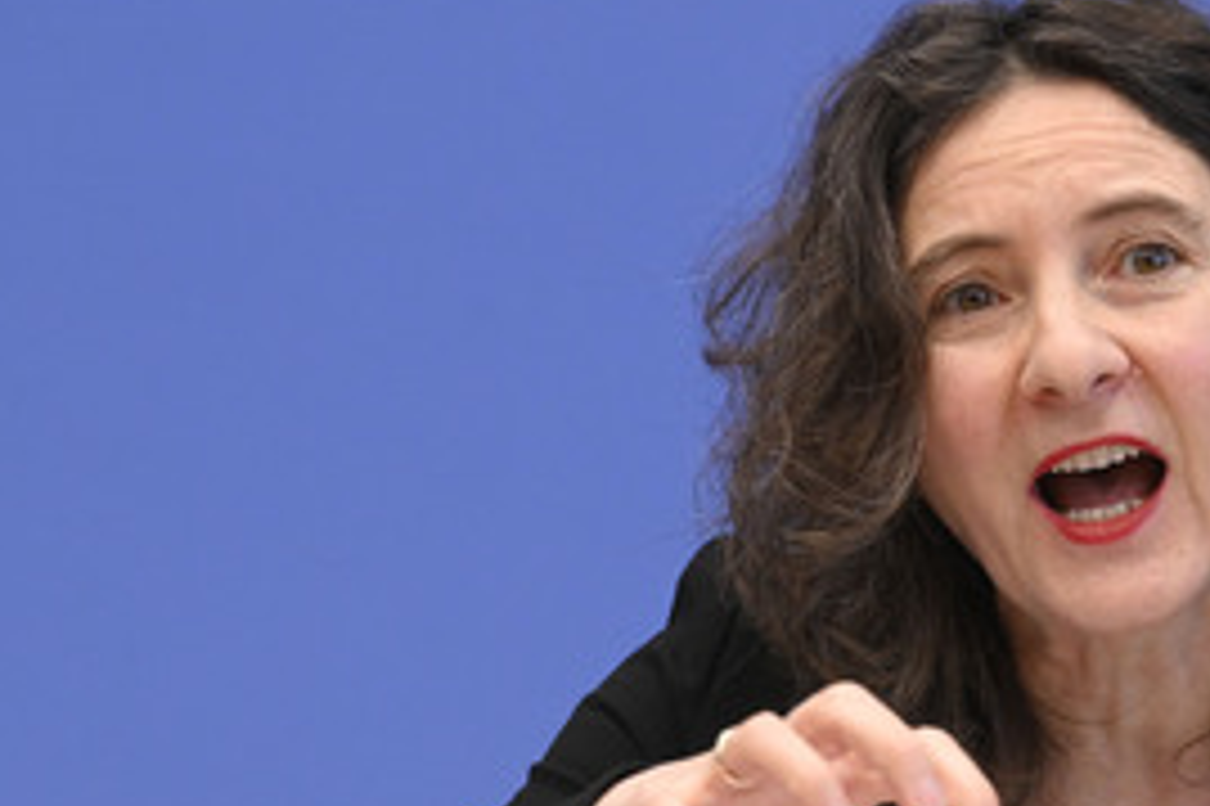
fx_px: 5912
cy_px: 428
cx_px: 969
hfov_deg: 11.6
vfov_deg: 7.8
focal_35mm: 176
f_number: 5.6
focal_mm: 105
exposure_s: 1/640
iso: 5000
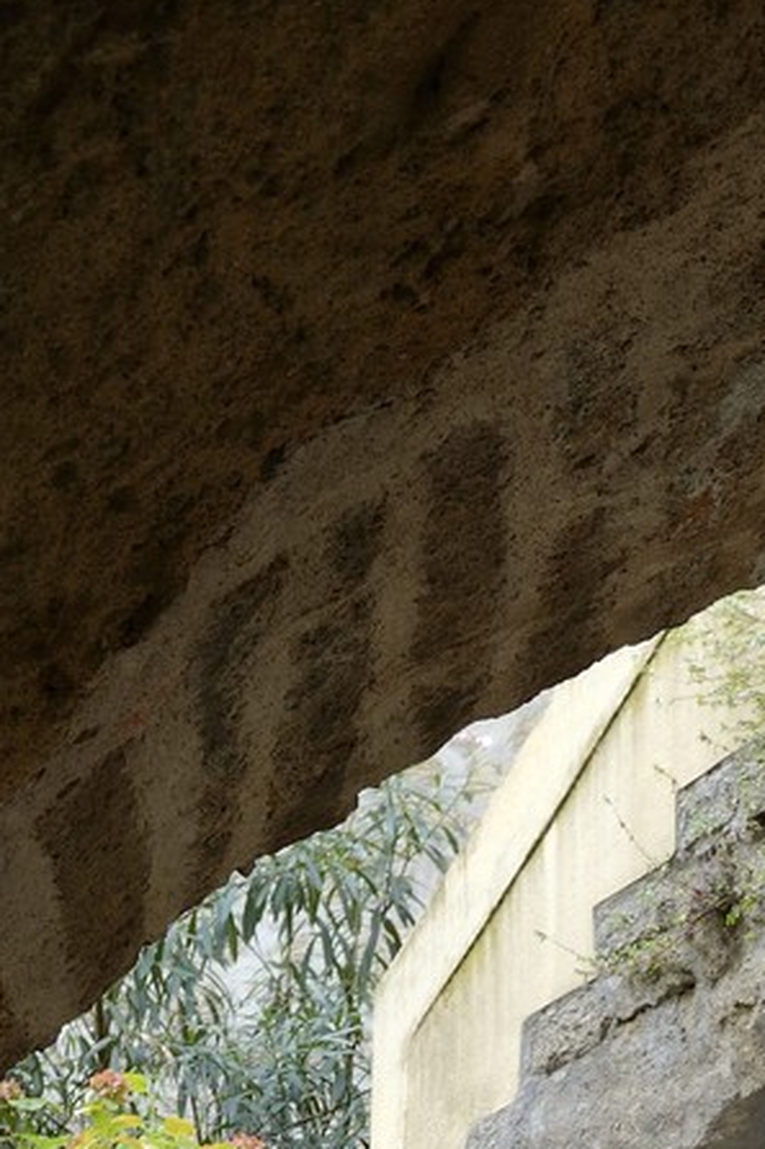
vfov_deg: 15.1
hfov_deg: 11.1
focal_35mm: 122
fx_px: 3891
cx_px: 747
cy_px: 1881
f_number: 4
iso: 200
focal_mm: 34
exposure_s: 1/160
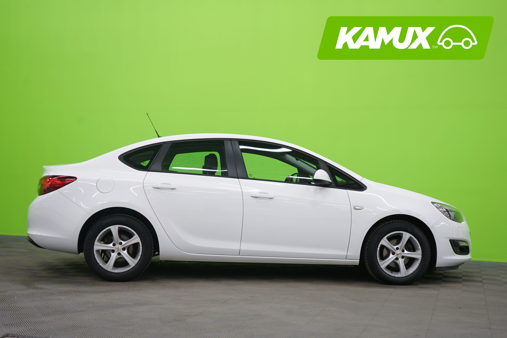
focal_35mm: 45
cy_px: 169
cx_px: 254
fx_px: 634
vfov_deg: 29.9
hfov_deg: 43.6
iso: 400
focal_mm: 45
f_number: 4.5
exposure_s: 1/10
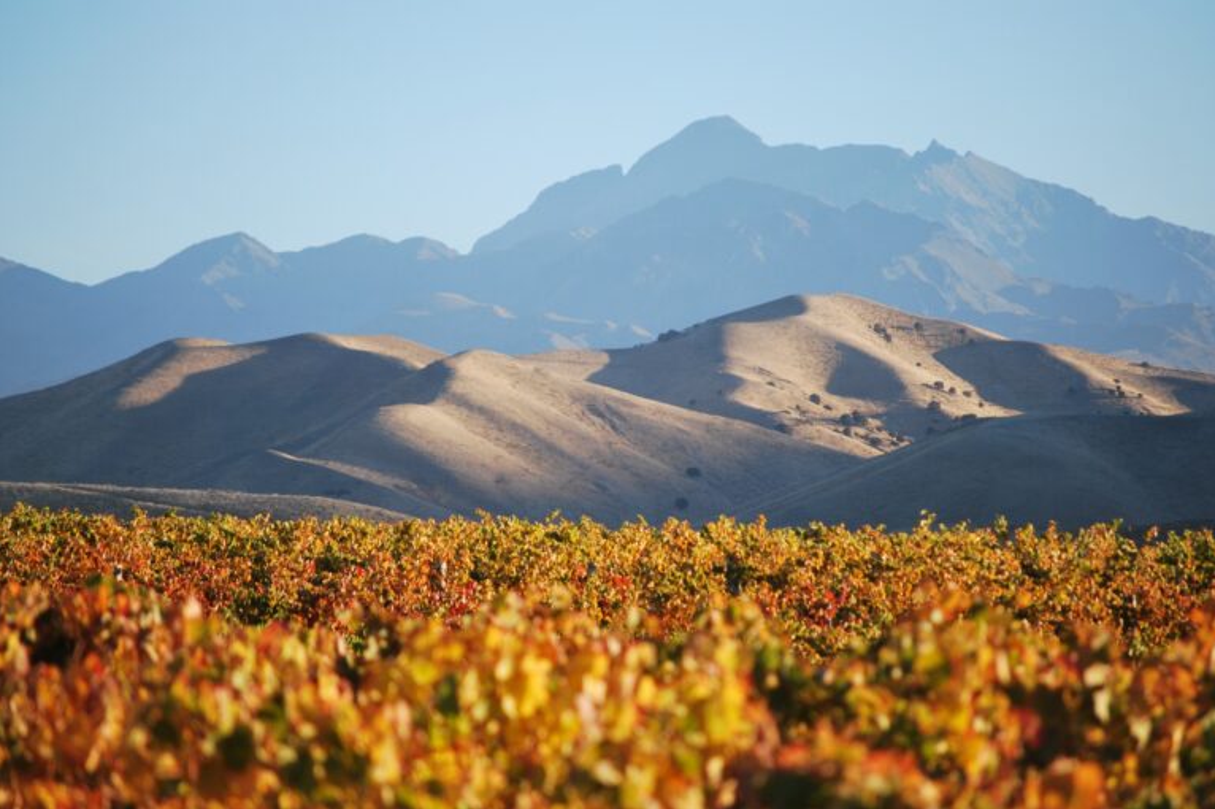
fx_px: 8130
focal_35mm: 241
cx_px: 608
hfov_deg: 8.5
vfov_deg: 5.7
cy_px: 406
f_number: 5.3
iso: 250
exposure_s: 1/500
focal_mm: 160
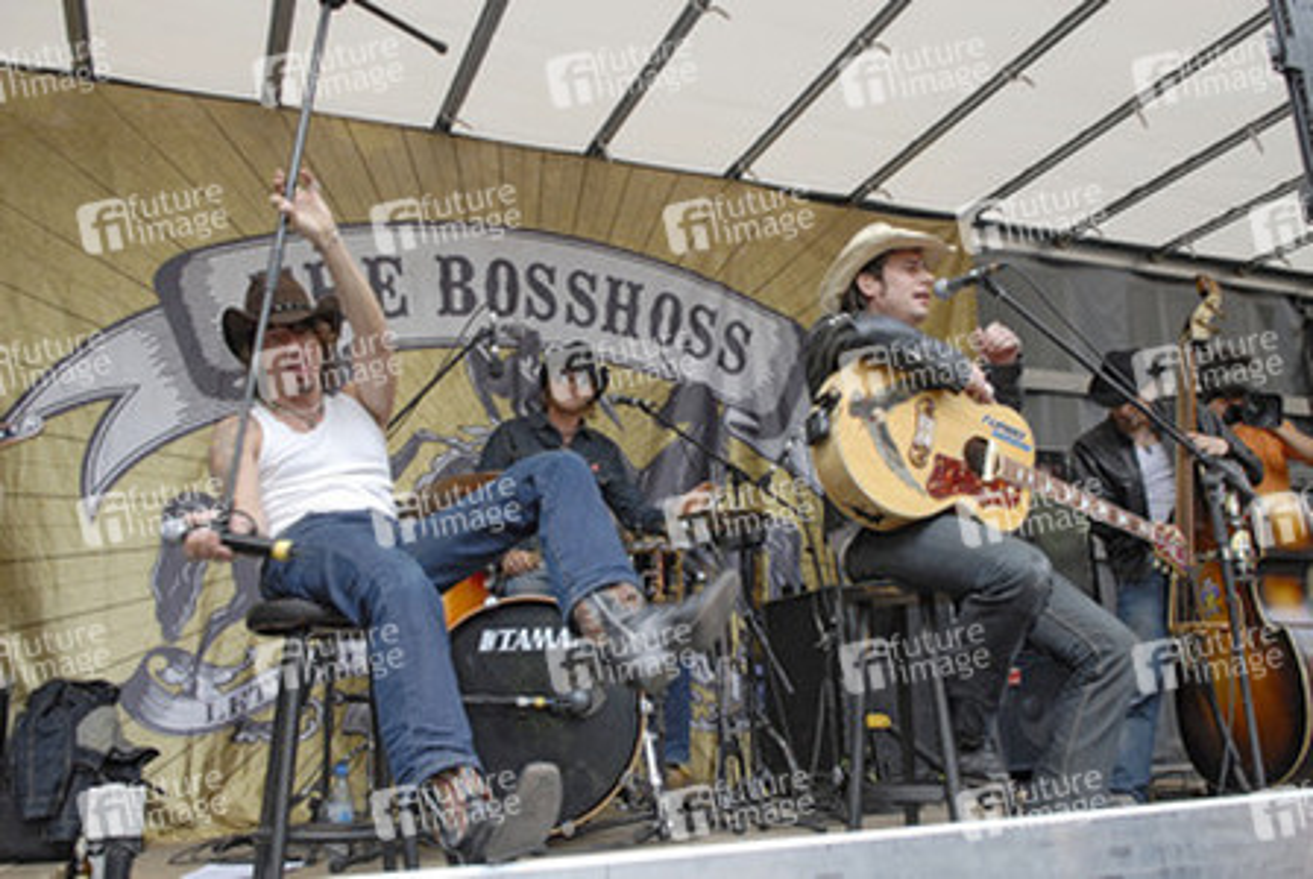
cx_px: 656
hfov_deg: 61.9
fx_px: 1096
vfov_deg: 43.7
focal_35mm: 30
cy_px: 440
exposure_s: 1/160
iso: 400
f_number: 6.3
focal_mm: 20
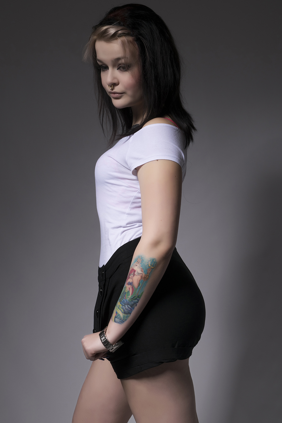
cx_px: 141
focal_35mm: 78
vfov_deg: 26.0
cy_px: 212
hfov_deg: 17.5
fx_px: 916
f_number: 14
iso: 100
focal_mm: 52
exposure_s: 1/125
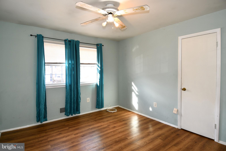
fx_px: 113
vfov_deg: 67.4
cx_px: 113
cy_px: 76
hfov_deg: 90.0
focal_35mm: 18
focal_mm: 12
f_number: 4
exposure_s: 1/60
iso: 220
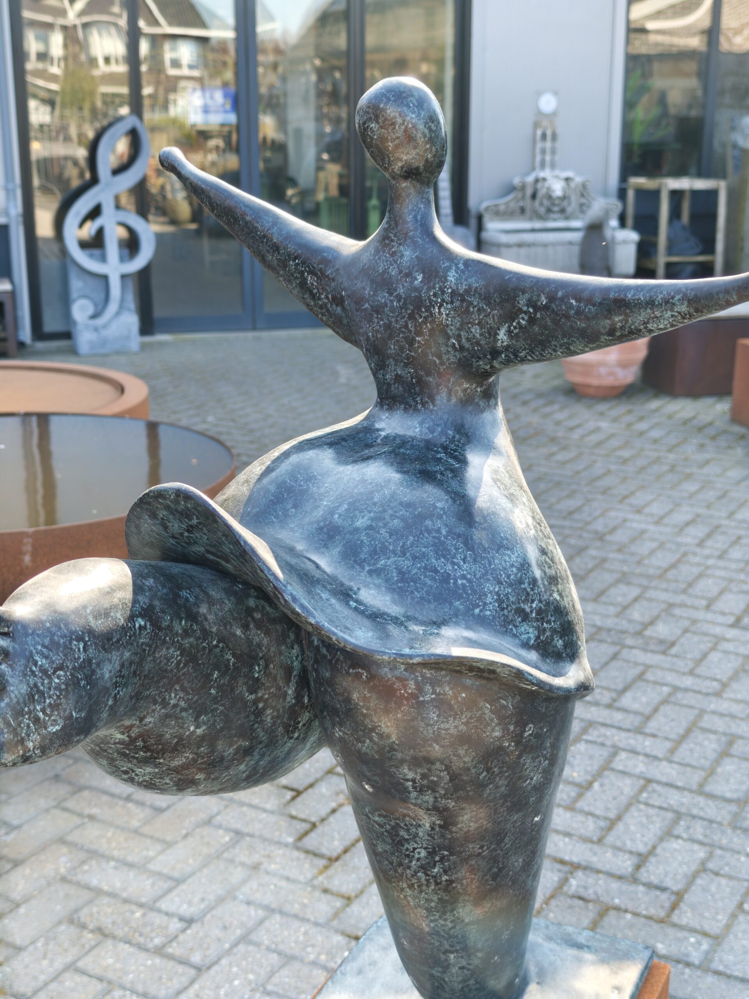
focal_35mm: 46
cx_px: 374
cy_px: 500
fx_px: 1327
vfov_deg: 41.2
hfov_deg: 31.5
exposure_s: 1/100
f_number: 1.63
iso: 50
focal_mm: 8.72
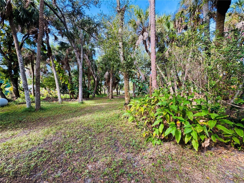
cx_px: 122
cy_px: 92
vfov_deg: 85.7
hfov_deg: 102.1
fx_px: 99
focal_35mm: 14
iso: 40
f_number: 2.2
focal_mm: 2.22
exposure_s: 1/144
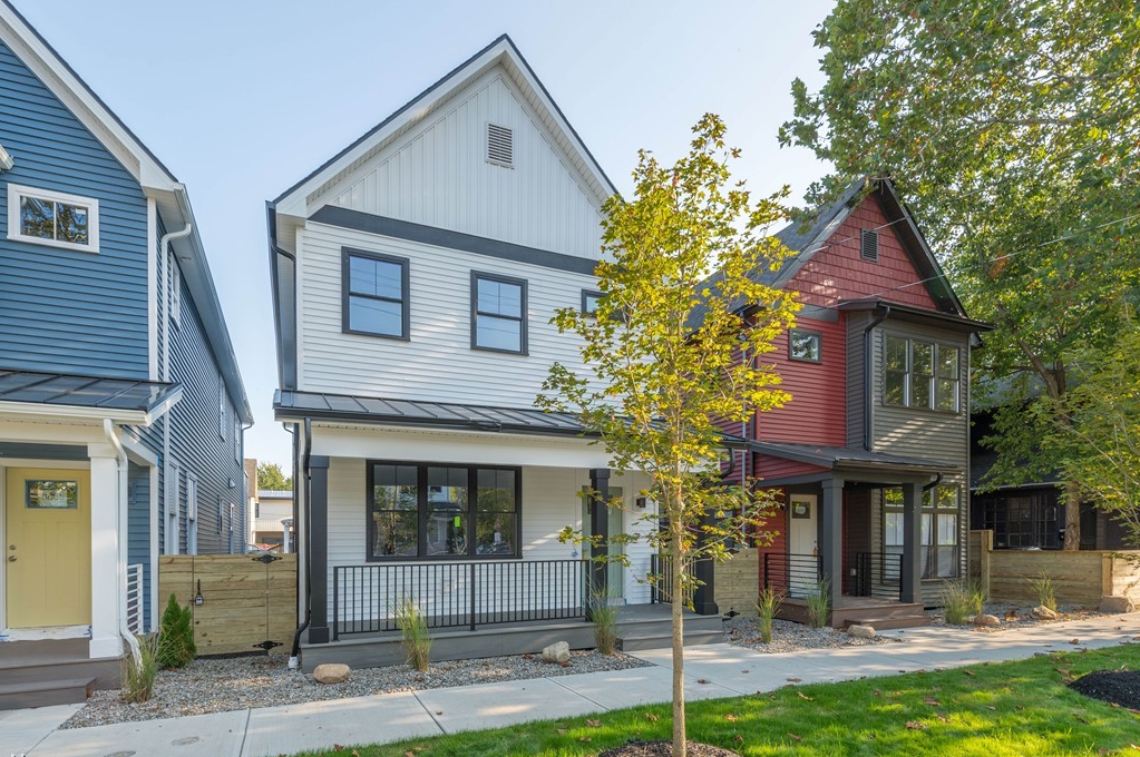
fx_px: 538
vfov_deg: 70.3
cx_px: 556
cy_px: 384
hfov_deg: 93.3
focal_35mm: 17
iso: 200
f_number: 10
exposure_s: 1/80
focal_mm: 16
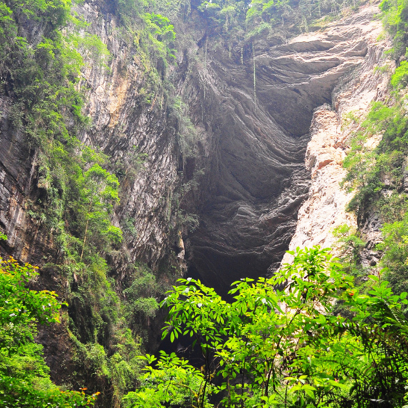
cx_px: 213
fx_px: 773
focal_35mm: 58
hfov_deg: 29.5
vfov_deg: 29.5
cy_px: 224
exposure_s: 1/500
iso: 560
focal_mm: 24
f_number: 3.2
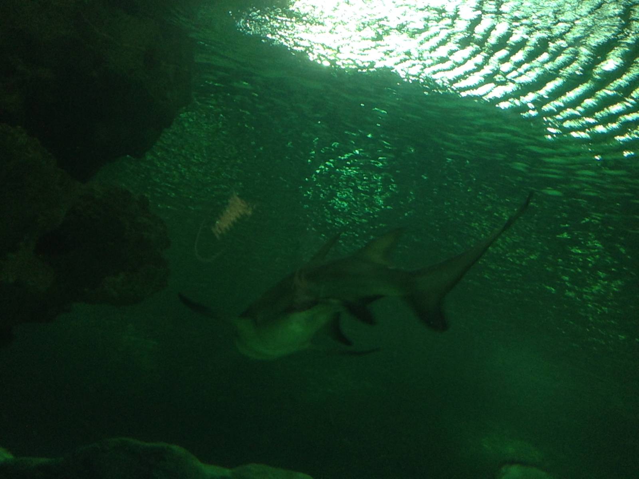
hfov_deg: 29.4
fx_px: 1218
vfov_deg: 22.3
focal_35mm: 66
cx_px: 320
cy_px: 240
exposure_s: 1/20
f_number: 2.4
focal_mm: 4.12
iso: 250
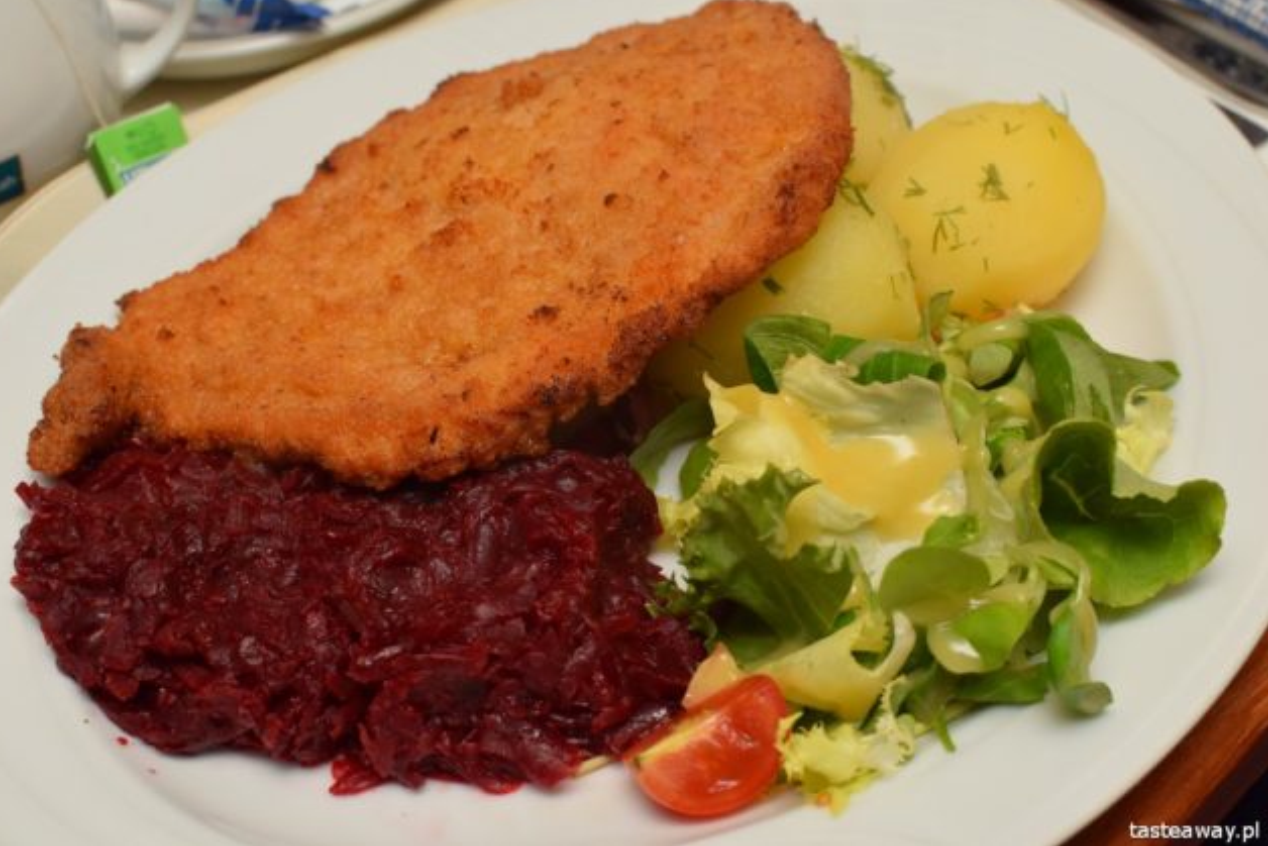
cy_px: 417
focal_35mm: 54
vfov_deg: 25.3
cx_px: 624
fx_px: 1885
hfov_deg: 37.2
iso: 400
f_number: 7.1
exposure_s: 1/200
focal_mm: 35
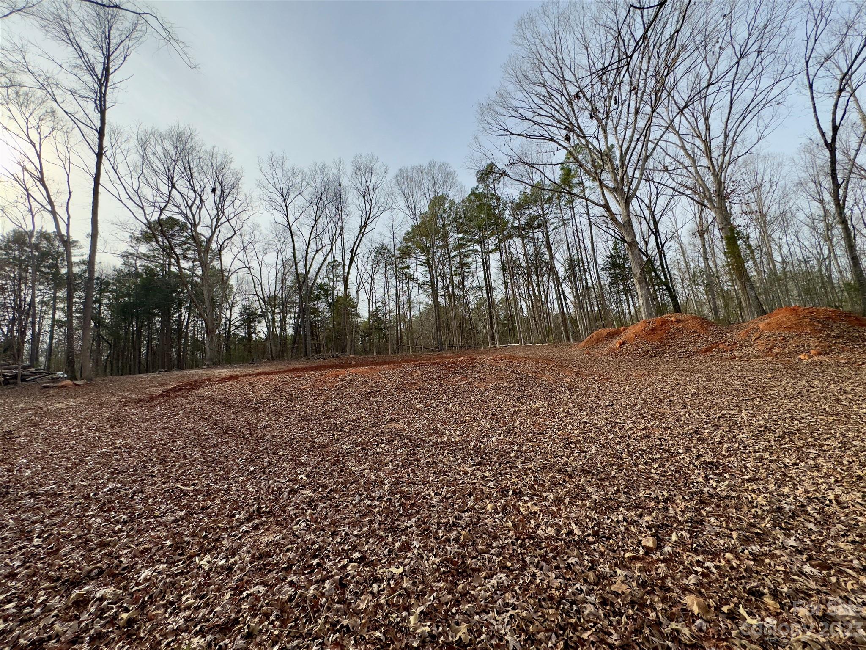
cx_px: 433
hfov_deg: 102.1
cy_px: 325
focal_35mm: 14
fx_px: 350
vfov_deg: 85.7
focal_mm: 2.22
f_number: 2.2
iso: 40
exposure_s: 1/1217
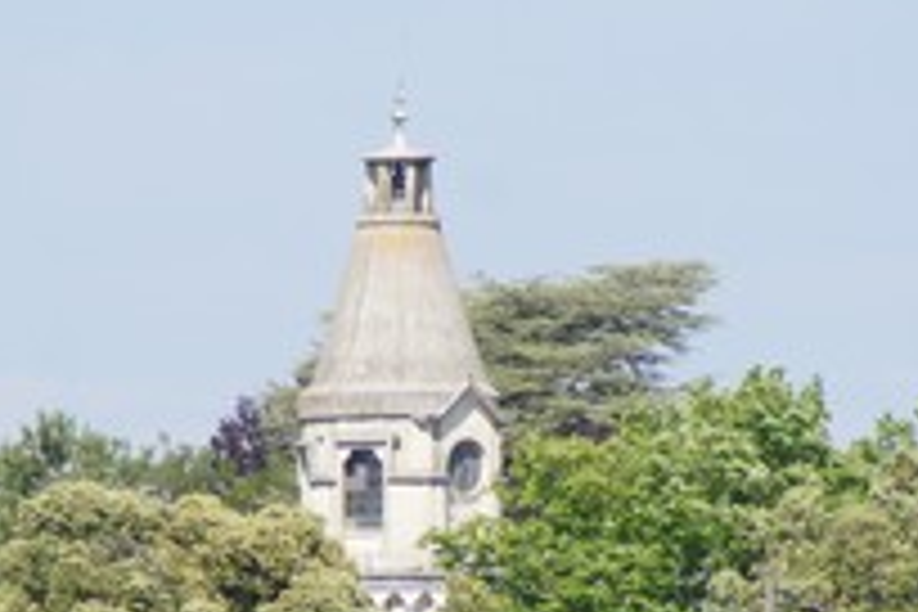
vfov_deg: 2.0
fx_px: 17211
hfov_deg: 3.1
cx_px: 450
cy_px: 488
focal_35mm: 675
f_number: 6.3
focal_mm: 200
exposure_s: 1/320
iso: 100
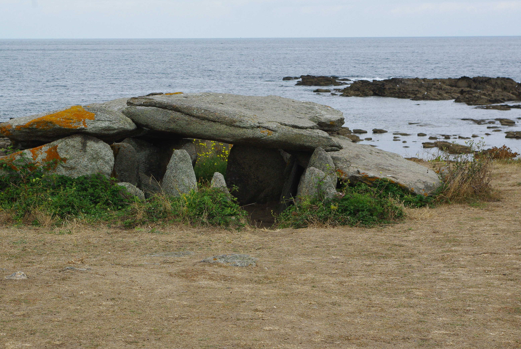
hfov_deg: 20.0
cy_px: 165
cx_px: 220
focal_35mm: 102
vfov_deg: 13.5
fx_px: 1478
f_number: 9.5
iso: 400
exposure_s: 1/350
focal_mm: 55
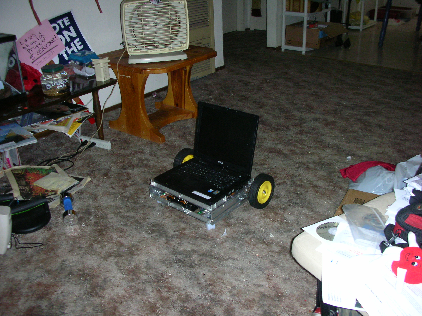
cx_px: 211
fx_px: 427
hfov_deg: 52.6
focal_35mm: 35
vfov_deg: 40.7
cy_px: 158
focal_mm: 5.8
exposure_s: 1/60.1
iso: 102
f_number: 3
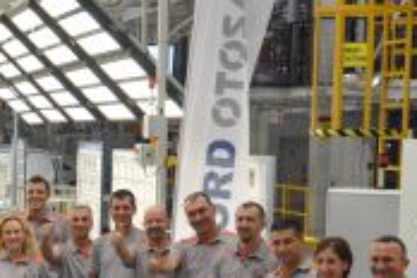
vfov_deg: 11.0
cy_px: 326
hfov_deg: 15.8
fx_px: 1425
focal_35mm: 123
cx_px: -137
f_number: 4
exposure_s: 1/50
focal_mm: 22
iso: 640
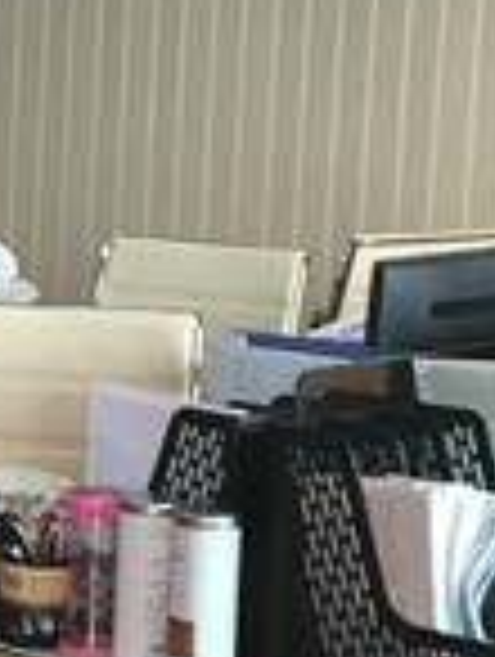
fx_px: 2509
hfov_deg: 10.7
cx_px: -310
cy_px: 356
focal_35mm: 132
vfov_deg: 14.9
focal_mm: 4.15
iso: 100
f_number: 2.2
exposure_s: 1/33
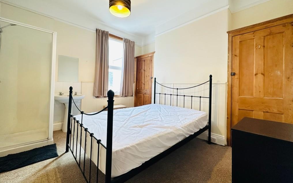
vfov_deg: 74.7
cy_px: 86
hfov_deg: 101.5
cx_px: 148
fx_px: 120
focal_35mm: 15
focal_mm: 2.22
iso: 160
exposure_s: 1/50
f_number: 2.2
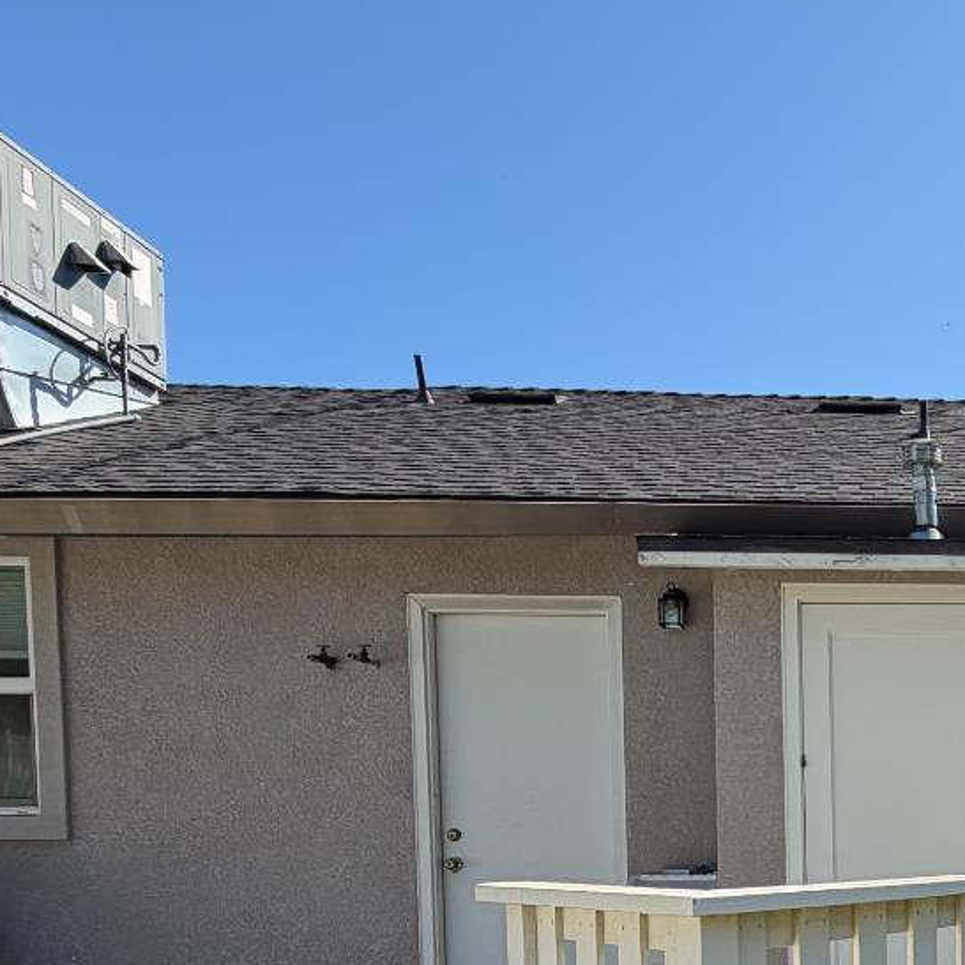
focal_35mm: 34
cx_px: 1002
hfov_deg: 41.1
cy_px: 863
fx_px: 1072
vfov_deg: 44.3
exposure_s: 1/770
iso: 25
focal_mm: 2.22
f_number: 2.2
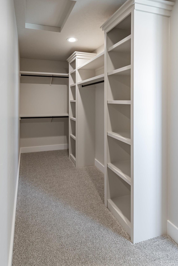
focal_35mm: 19
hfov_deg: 63.4
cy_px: 110
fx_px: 141
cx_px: 64
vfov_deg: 86.1
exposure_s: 1/25
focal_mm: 14
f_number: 4.5
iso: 800
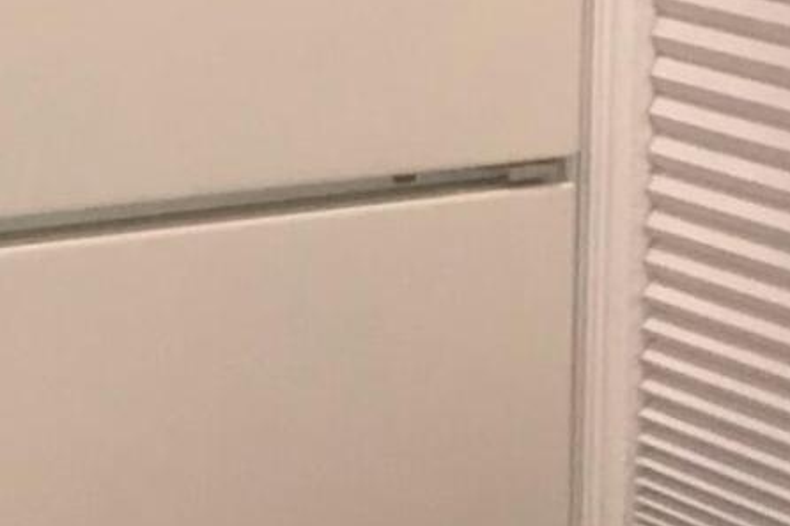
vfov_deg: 7.3
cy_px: 120
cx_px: -99
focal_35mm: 188
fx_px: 4124
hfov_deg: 10.8
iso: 50
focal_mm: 3.99
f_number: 1.8
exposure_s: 1/30
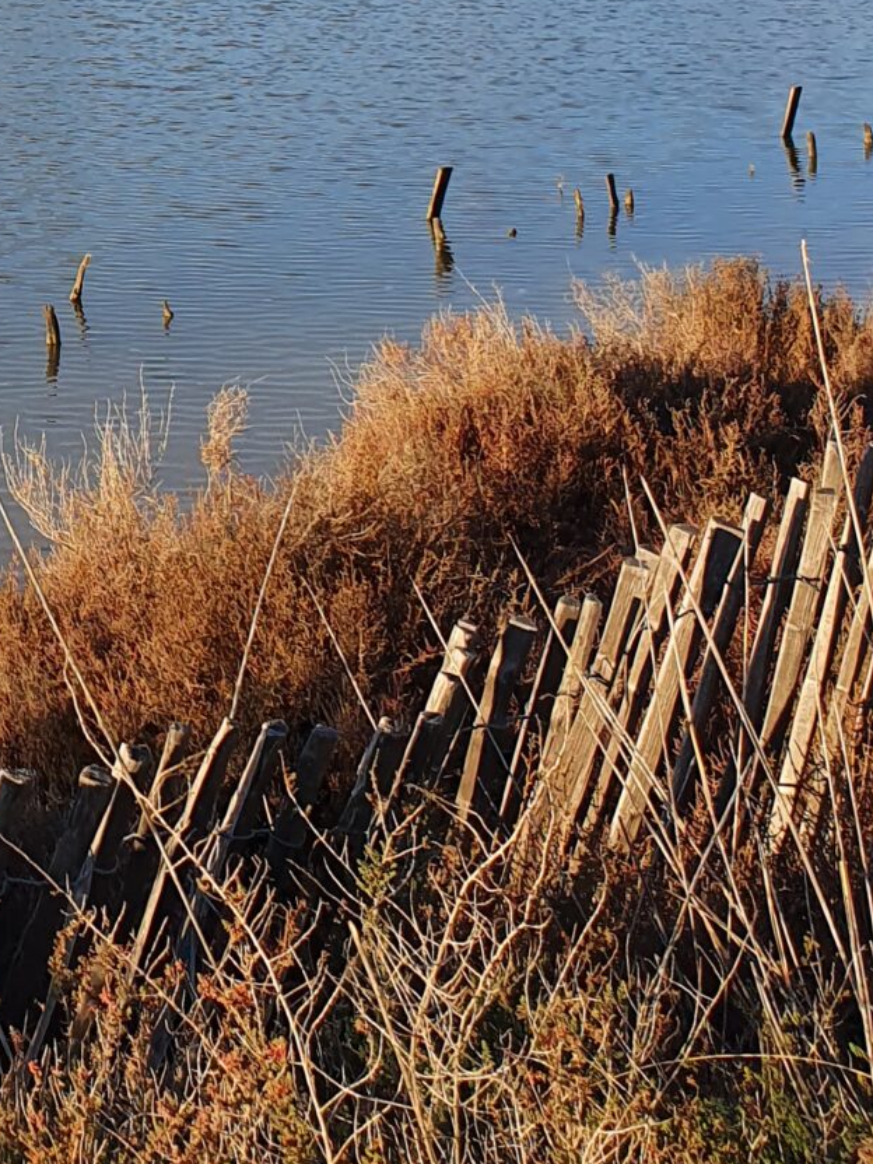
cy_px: -399
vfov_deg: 21.7
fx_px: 2690
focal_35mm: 80
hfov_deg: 17.1
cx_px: -334
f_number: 2.4
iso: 50
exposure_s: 1/1192
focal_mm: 4.32
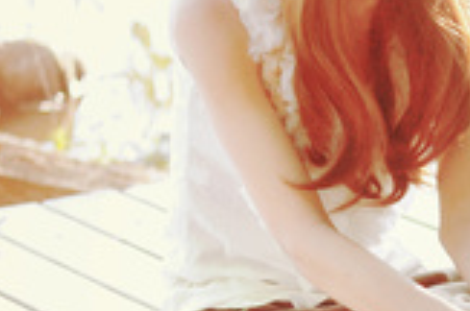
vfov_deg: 4.6
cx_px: 634
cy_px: 289
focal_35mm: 295
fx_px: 3844
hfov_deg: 6.9
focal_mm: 50
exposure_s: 1/400
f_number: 2.8
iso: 500
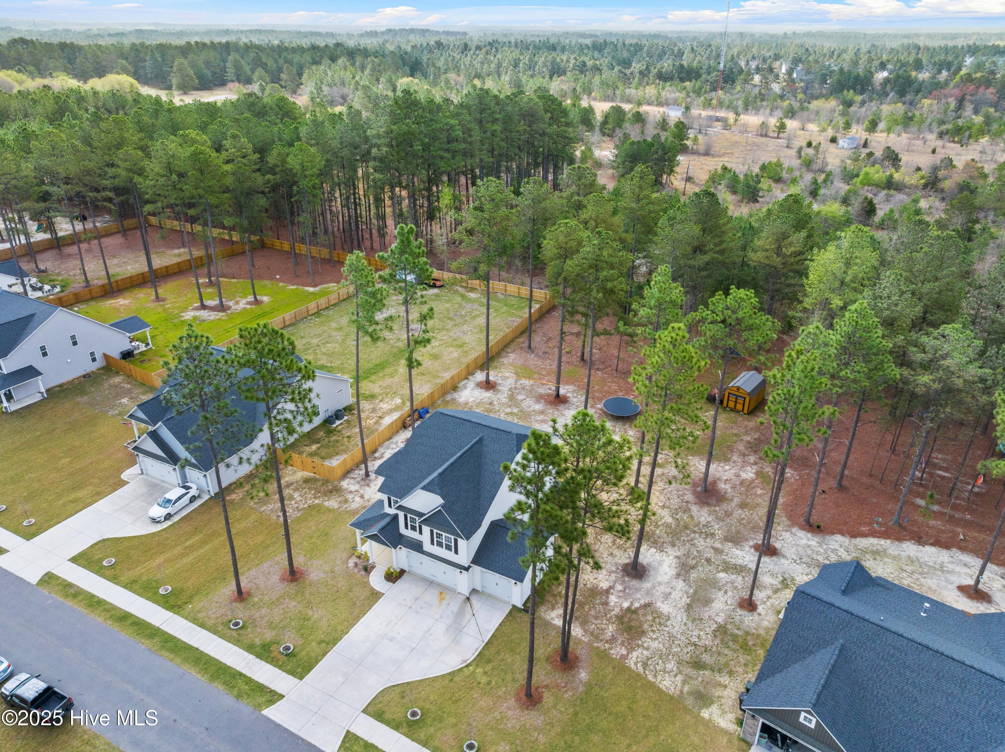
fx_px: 696
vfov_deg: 56.8
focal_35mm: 24
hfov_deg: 71.6
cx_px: 502
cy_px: 376
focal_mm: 12.29
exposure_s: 1/20
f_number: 8
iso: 100
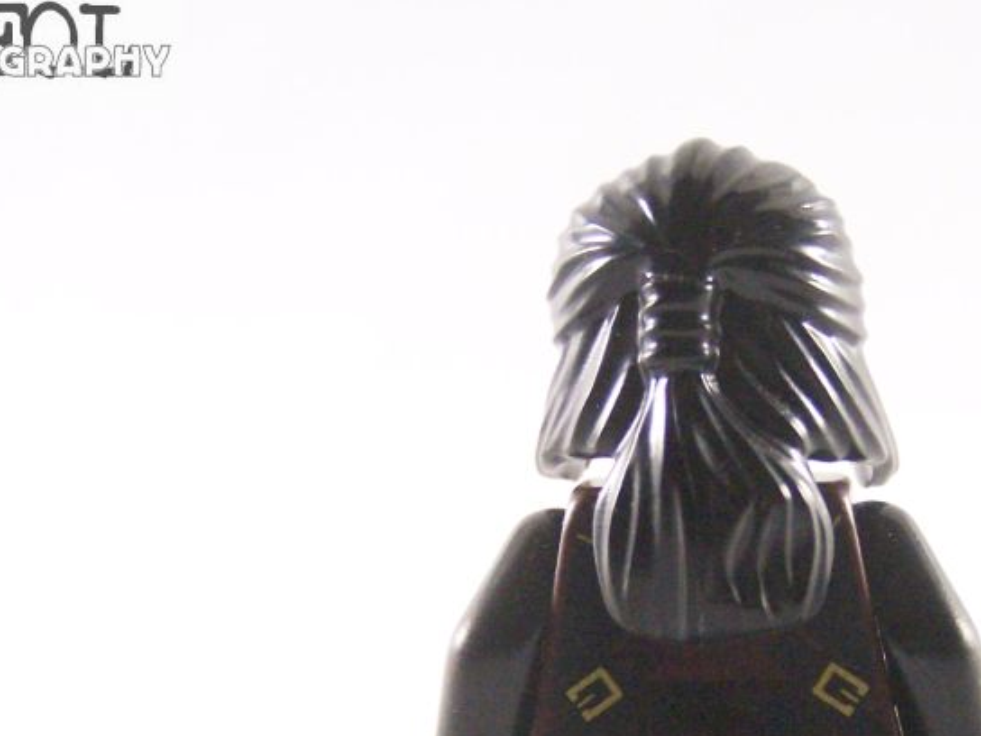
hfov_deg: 11.1
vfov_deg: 8.4
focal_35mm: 177
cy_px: 658
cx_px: 727
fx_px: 5016
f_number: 3.2
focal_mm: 15.6
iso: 400
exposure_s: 1/60
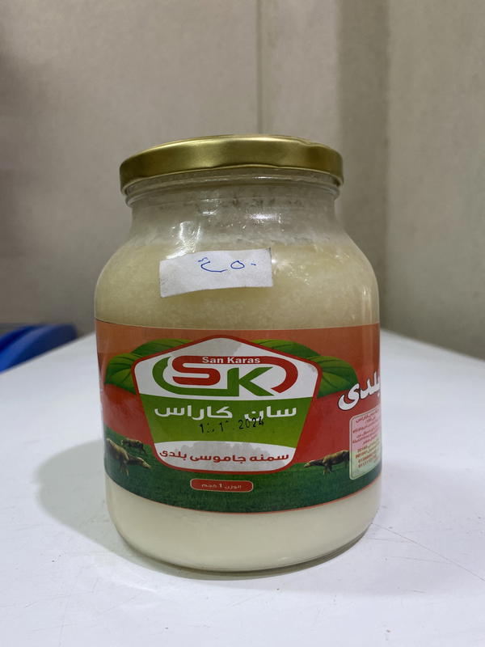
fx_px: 486
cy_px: 324
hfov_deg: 53.1
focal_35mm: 26
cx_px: 242
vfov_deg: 67.3
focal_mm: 4.25
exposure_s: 1/50
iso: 125
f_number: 1.8
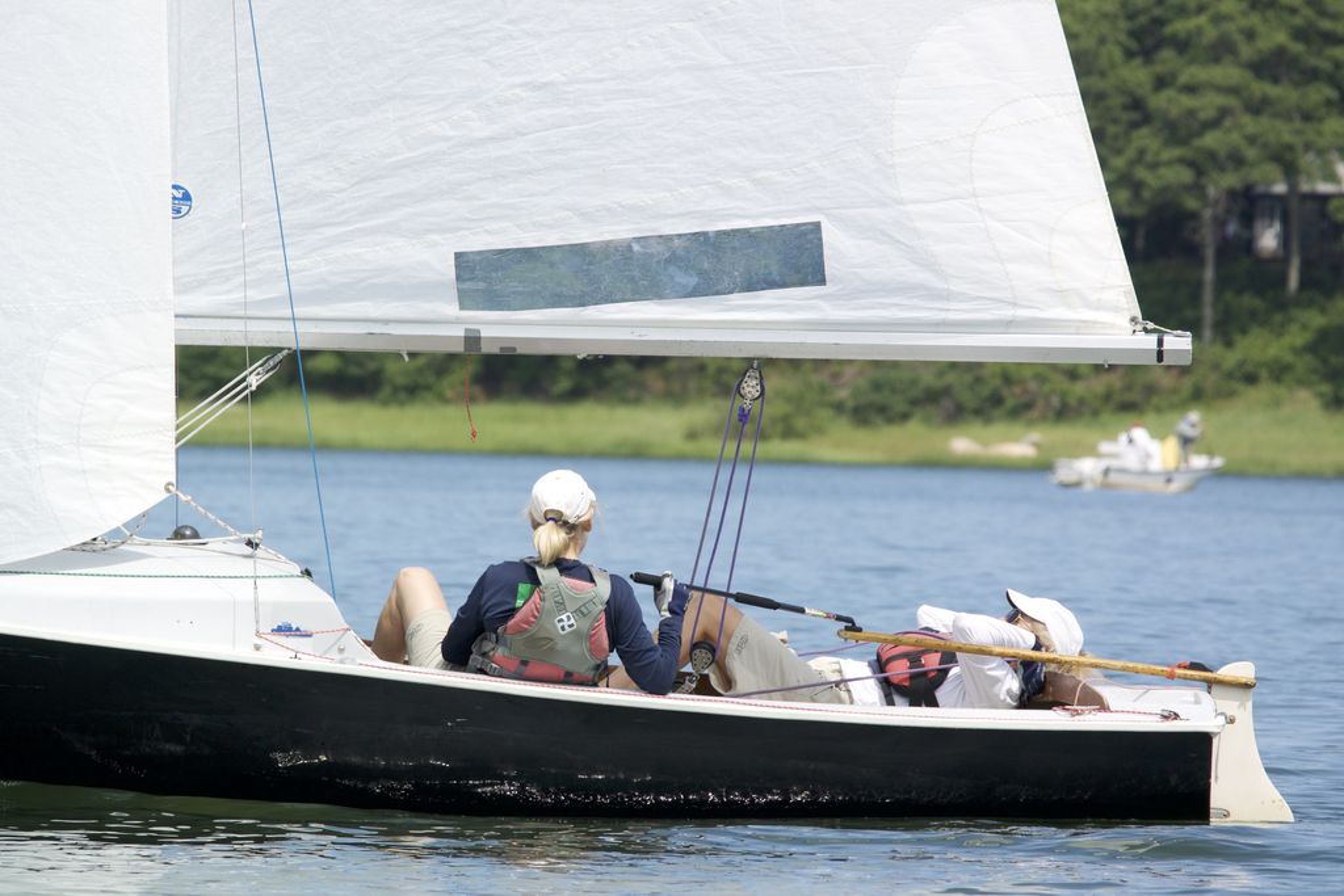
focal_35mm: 452
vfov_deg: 3.0
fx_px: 16876
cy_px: 448
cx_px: 672
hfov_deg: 4.6
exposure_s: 1/640
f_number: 5.3
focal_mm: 167.5
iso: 160
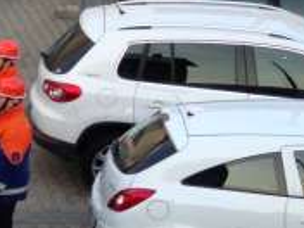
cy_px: 102
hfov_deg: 9.0
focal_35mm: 192
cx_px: -501
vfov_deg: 7.7
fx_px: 1686
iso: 50
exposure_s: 1/160
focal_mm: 4.13
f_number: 2.4
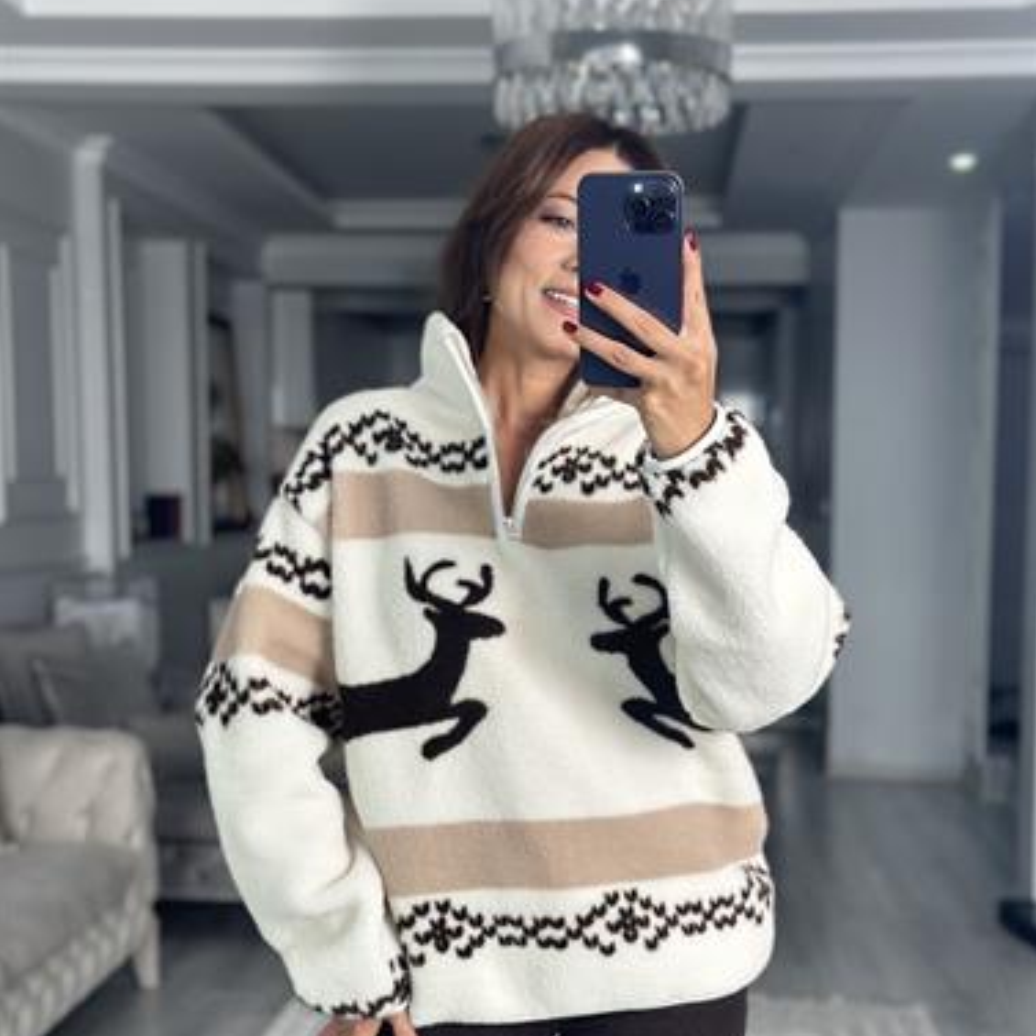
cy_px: 607
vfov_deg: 30.0
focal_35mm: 57
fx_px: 1930
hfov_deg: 30.0
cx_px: 519
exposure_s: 1/100
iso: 125
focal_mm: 6.86
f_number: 1.78
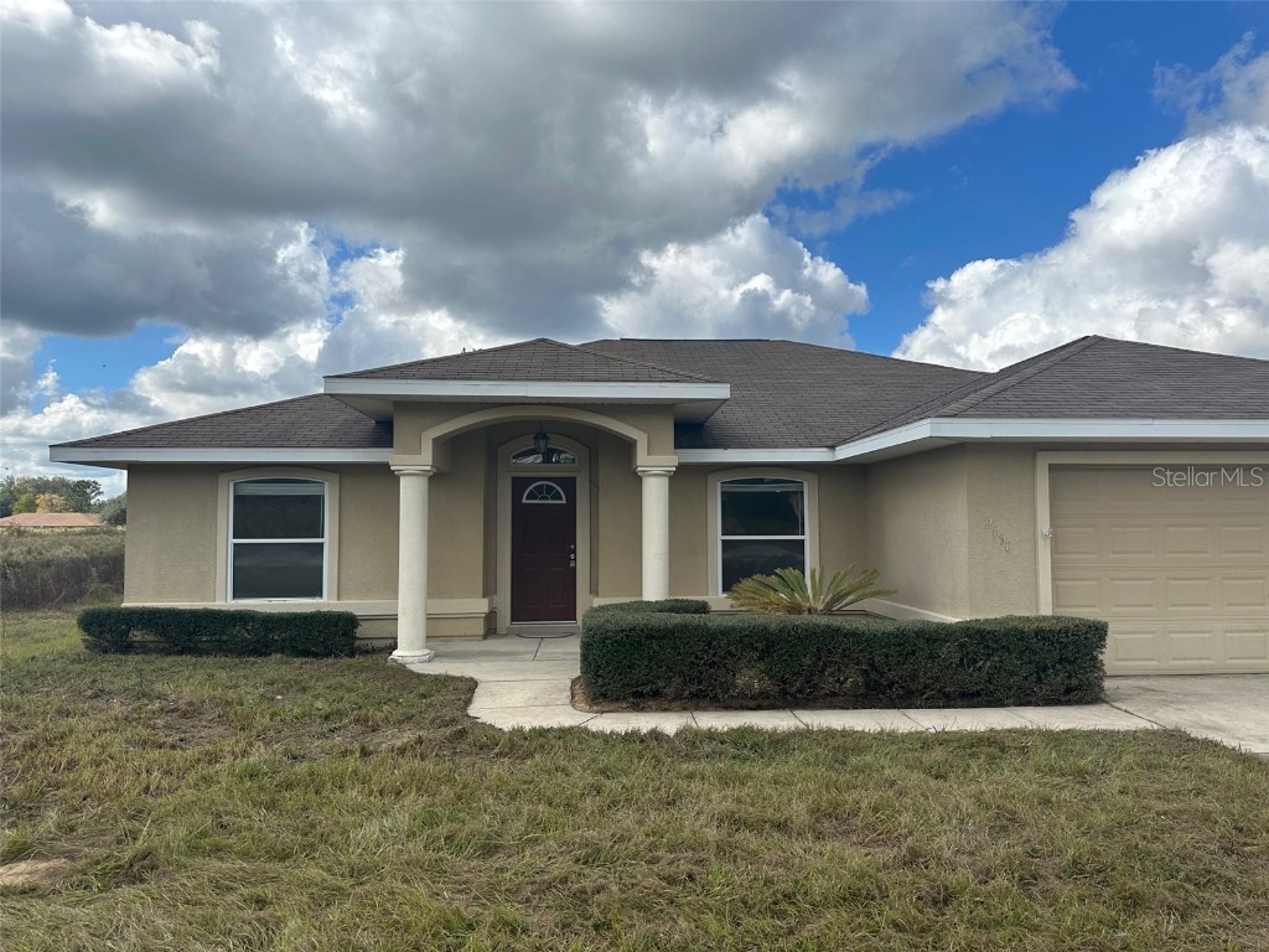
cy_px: 476
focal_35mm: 24
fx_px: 880
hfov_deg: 71.6
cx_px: 634
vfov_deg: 56.8
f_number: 1.78
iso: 80
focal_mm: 6.86
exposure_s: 1/5000
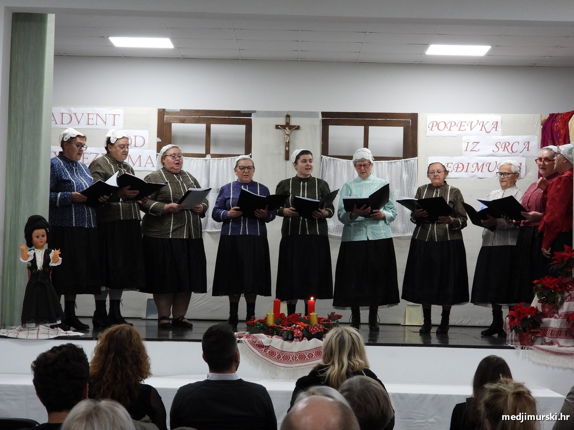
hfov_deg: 23.0
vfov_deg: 17.4
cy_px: 215
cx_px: 287
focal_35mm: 85
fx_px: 1409
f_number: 3.5
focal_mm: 15.3
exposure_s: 1/50
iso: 400
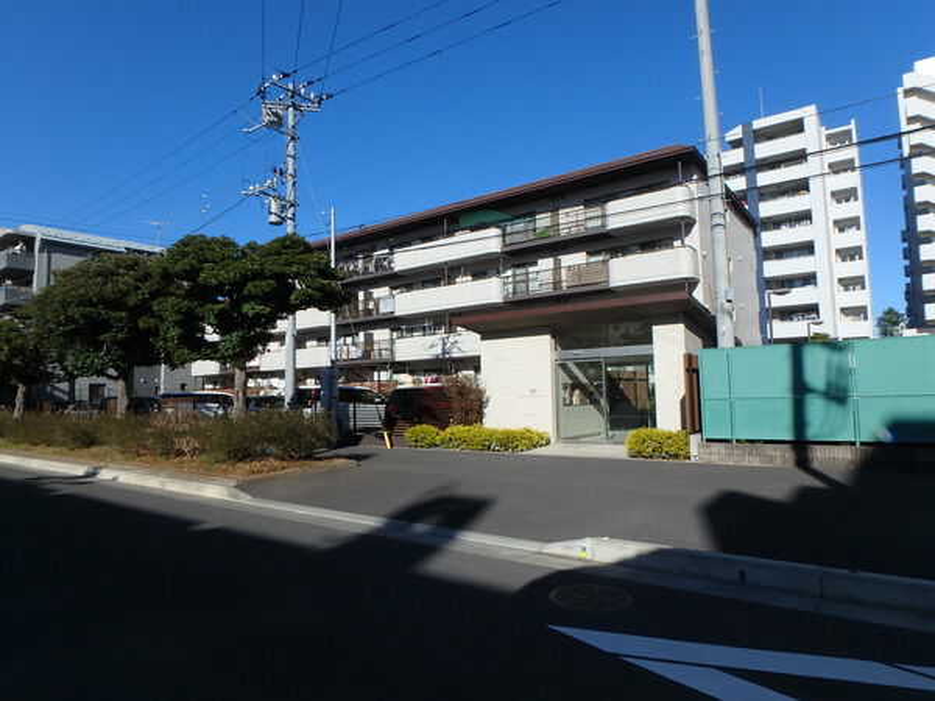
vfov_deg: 63.4
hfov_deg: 79.0
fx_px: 567
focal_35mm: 21
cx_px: 468
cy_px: 350
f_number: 6
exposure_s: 1/640
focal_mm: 3.7
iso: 125
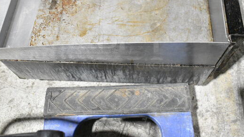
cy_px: 46
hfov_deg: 52.0
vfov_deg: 30.5
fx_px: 250
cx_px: 129
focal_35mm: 39
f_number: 6.3
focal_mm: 21
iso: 6400
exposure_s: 1/160
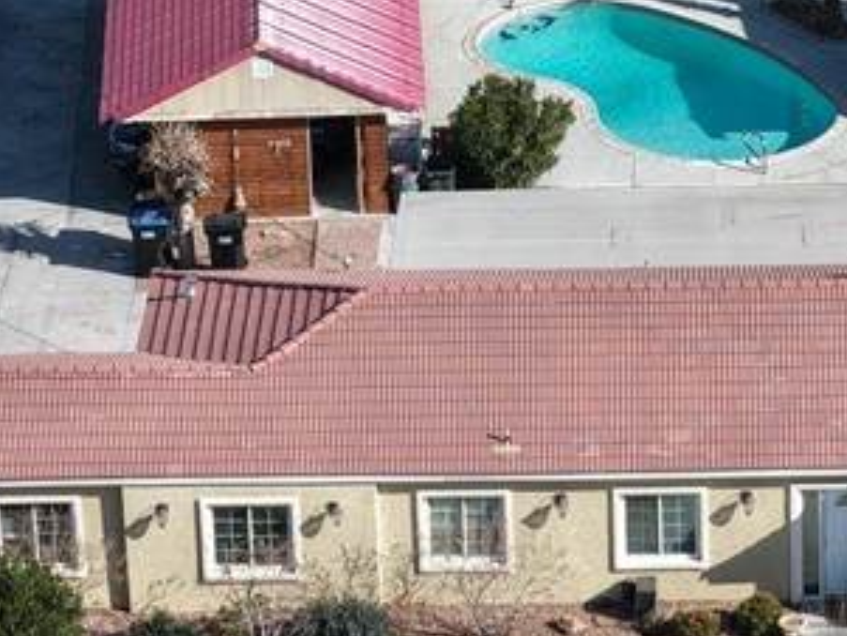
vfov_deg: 6.2
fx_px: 5826
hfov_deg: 8.3
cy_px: 445
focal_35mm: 238
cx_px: 779
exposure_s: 1/60
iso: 100
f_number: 2.8
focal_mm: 19.35
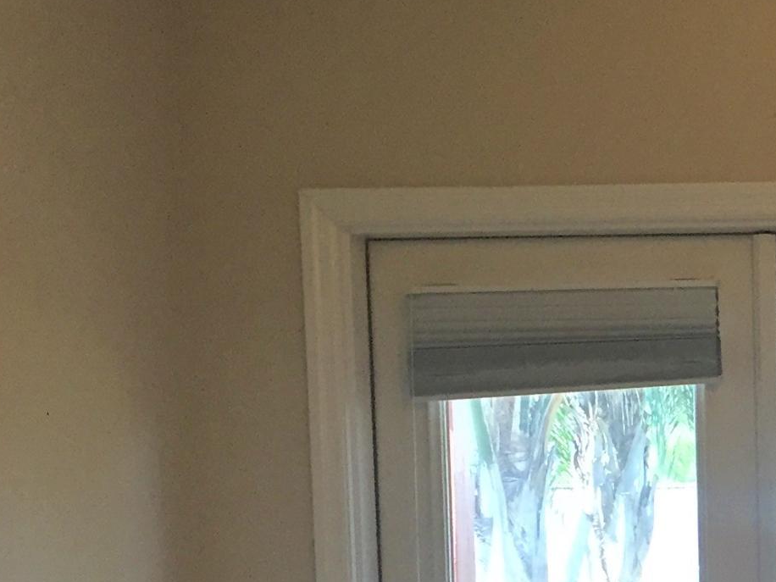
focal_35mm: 95
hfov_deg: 19.3
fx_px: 2130
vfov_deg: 14.9
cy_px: 752
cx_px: 962
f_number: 2.2
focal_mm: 4.15
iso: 50
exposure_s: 1/30
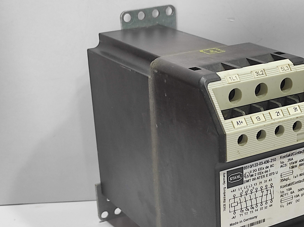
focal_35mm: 37
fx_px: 325
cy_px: 156
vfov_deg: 38.1
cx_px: 209
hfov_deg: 49.1
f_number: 1.89
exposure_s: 1/33
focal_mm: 5.43
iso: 394
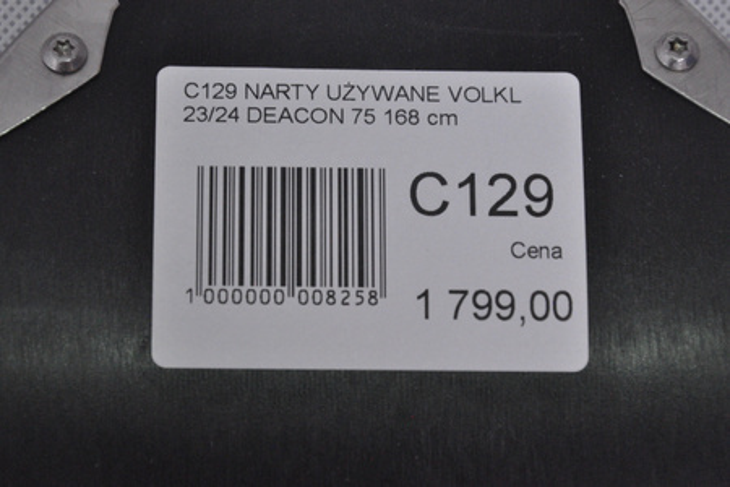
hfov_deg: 13.0
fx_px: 3194
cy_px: 244
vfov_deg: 8.7
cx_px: 365
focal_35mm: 158
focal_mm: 105
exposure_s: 1/125
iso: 3200
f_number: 8
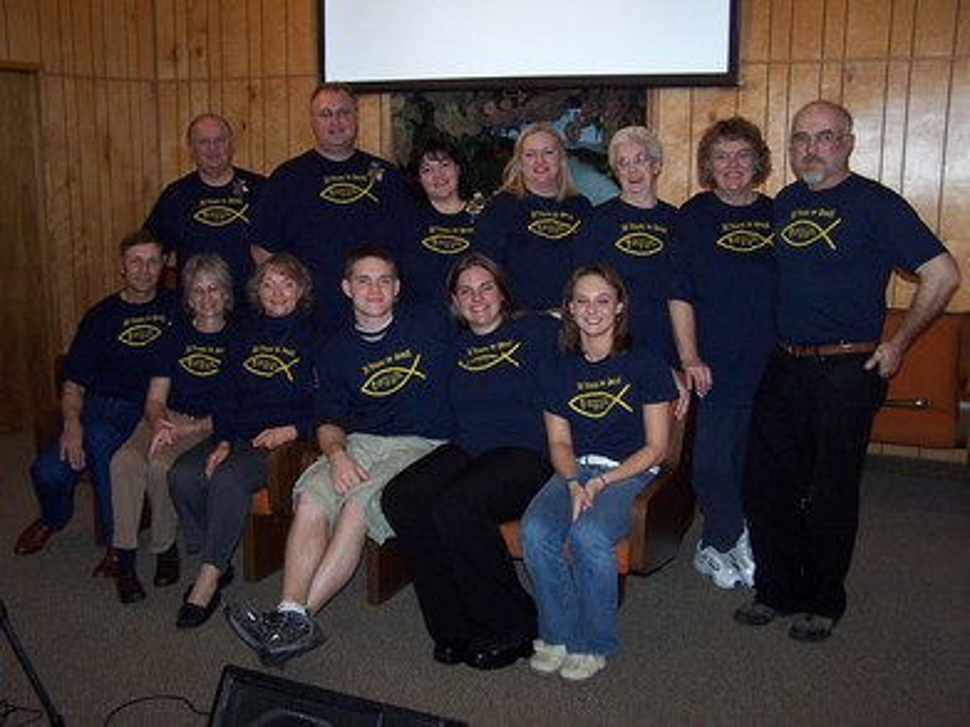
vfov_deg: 37.7
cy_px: 364
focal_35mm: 38
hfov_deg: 49.0
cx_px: 485
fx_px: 1064
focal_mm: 6.3
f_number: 2.8
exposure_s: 1/60
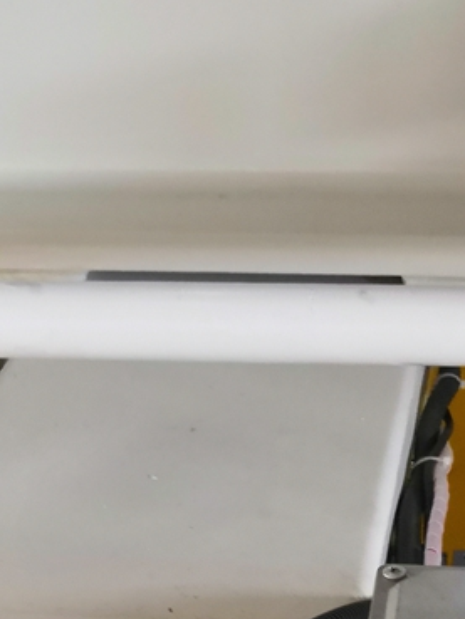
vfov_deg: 23.3
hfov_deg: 18.8
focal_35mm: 78
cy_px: 704
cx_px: 329
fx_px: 1396
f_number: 1.8
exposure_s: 1/20
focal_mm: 3.95
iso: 640
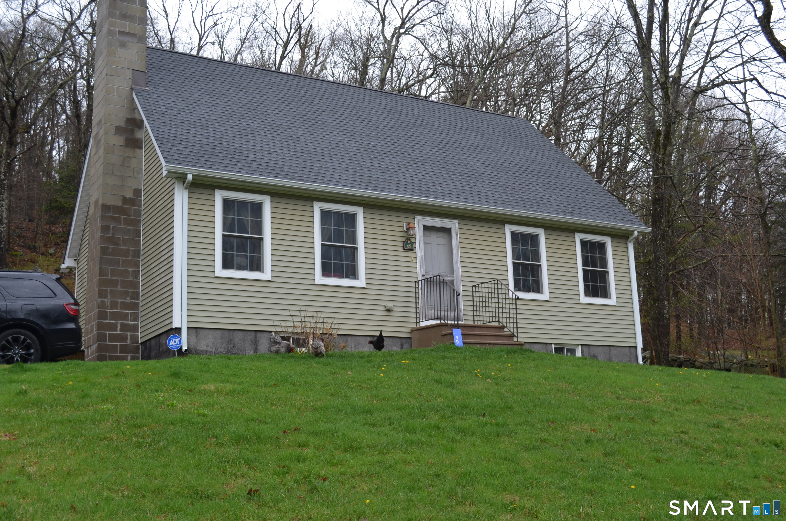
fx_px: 948
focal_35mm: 44
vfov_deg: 30.7
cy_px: 260
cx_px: 393
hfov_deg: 45.0
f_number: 6.3
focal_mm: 29
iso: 200
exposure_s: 1/160
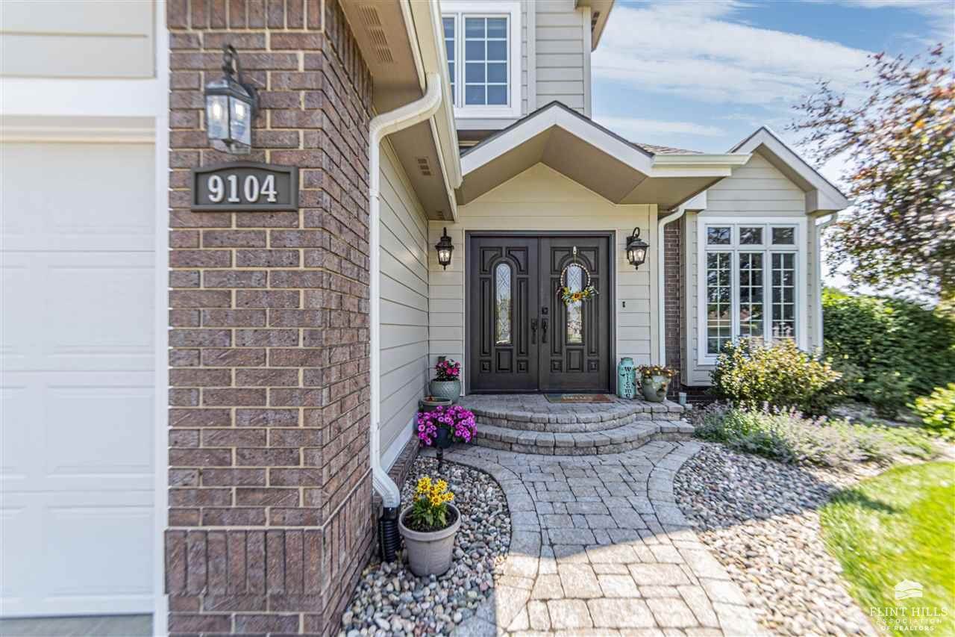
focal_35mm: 15
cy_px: 318
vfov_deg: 77.3
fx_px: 398
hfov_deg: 100.4
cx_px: 478
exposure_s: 1/250
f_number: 7.1
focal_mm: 10
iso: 100
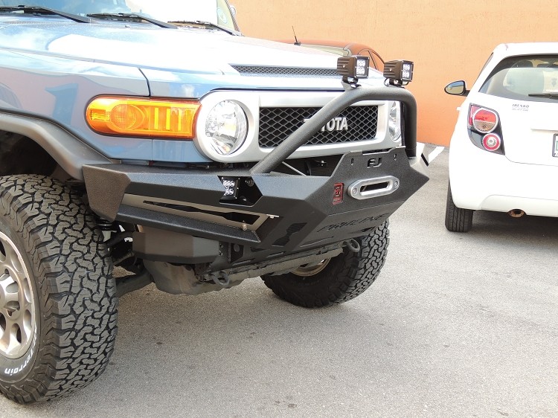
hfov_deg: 40.4
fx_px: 757
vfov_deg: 30.9
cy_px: 209
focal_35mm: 47
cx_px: 279
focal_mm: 8.3
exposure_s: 1/50
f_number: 3.5
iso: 100
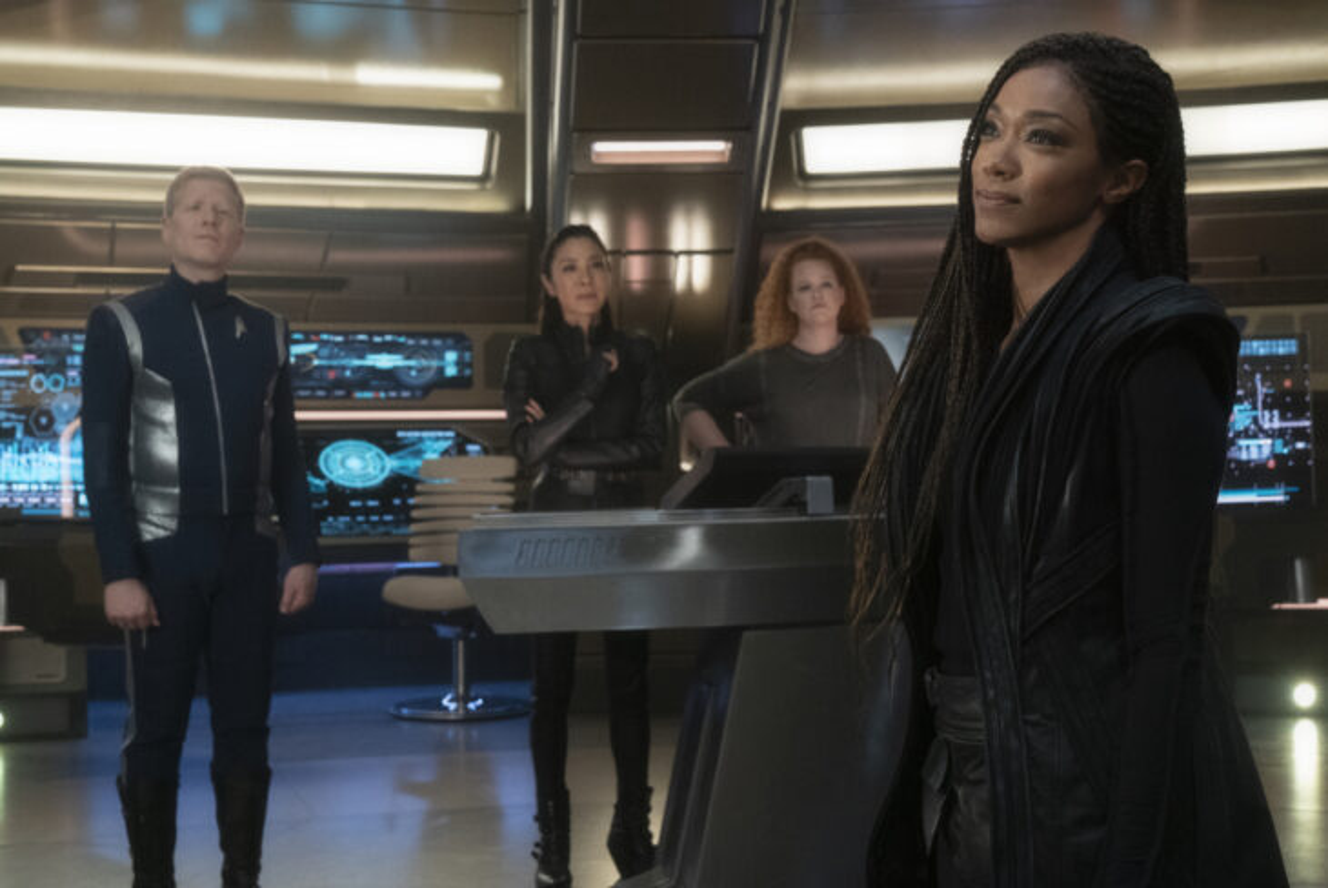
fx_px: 1883
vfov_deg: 26.5
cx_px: 664
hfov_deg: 38.9
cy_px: 444
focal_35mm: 51
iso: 10000
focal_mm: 51
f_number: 8
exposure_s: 1/160
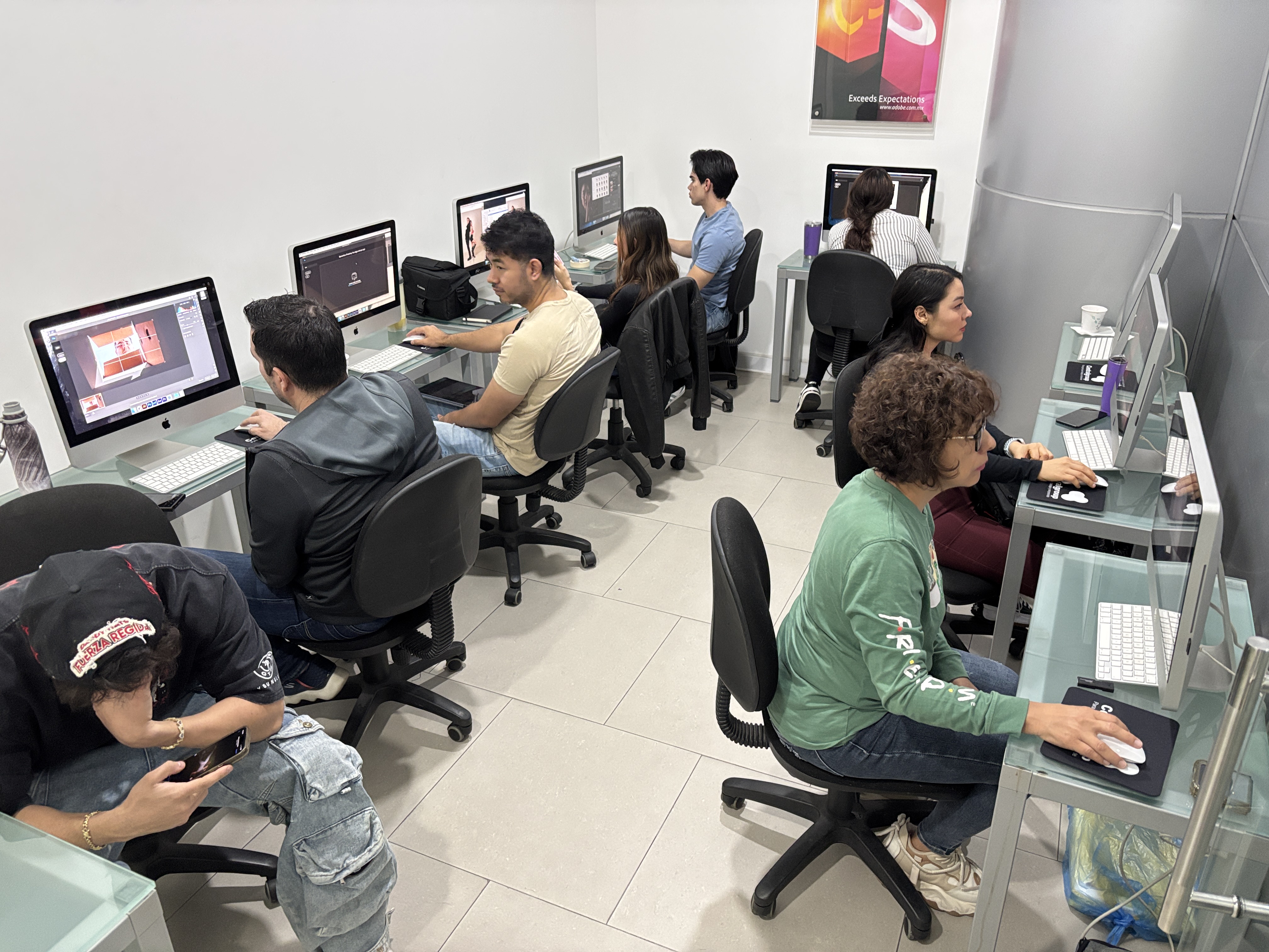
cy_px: 476
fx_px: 953
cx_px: 634
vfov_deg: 53.1
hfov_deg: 67.3
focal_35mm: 26
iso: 500
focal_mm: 5.96
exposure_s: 1/60
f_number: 1.6
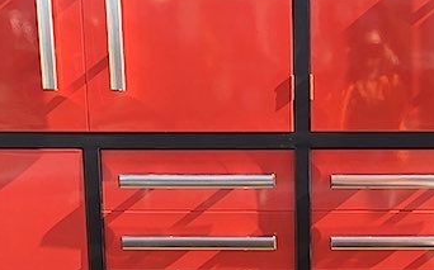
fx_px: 957
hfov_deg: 25.3
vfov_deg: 15.8
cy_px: 254
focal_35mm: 81
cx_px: 320
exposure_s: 1/220
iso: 25
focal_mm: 4.15
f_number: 2.2
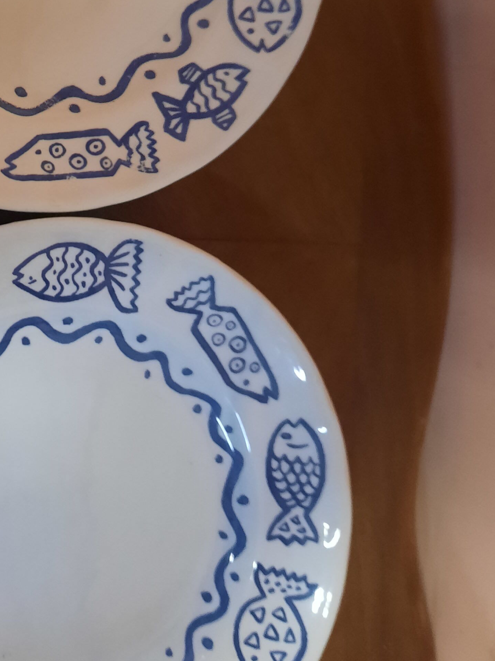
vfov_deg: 36.1
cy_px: 172
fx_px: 992
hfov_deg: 26.8
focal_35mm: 52
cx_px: 29
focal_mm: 4.6
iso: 400
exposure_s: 1/25
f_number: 2
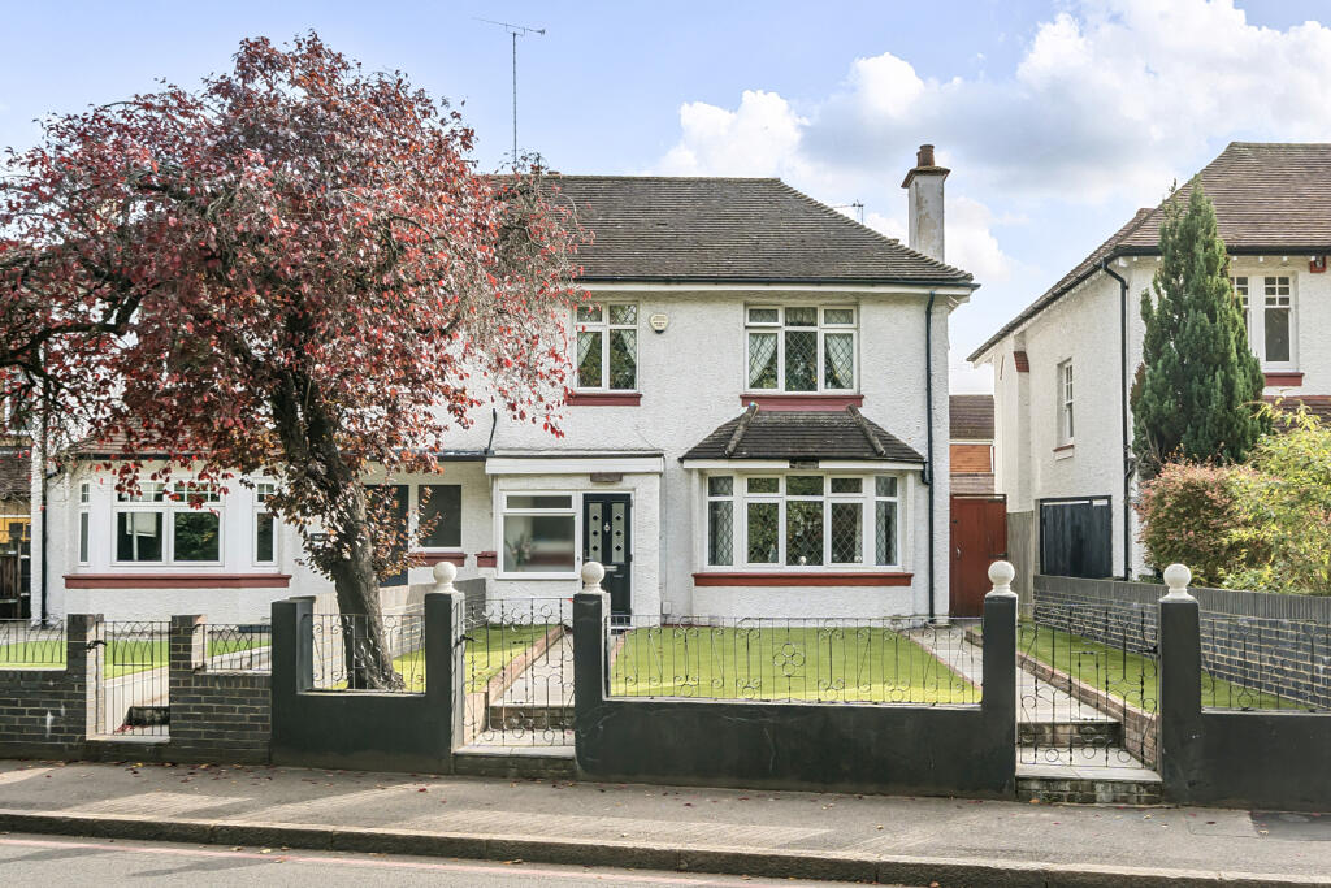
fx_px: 1331
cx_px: 666
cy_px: 444
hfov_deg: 53.1
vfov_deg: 36.9
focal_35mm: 36
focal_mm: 24
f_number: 8
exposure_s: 1/200
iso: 400
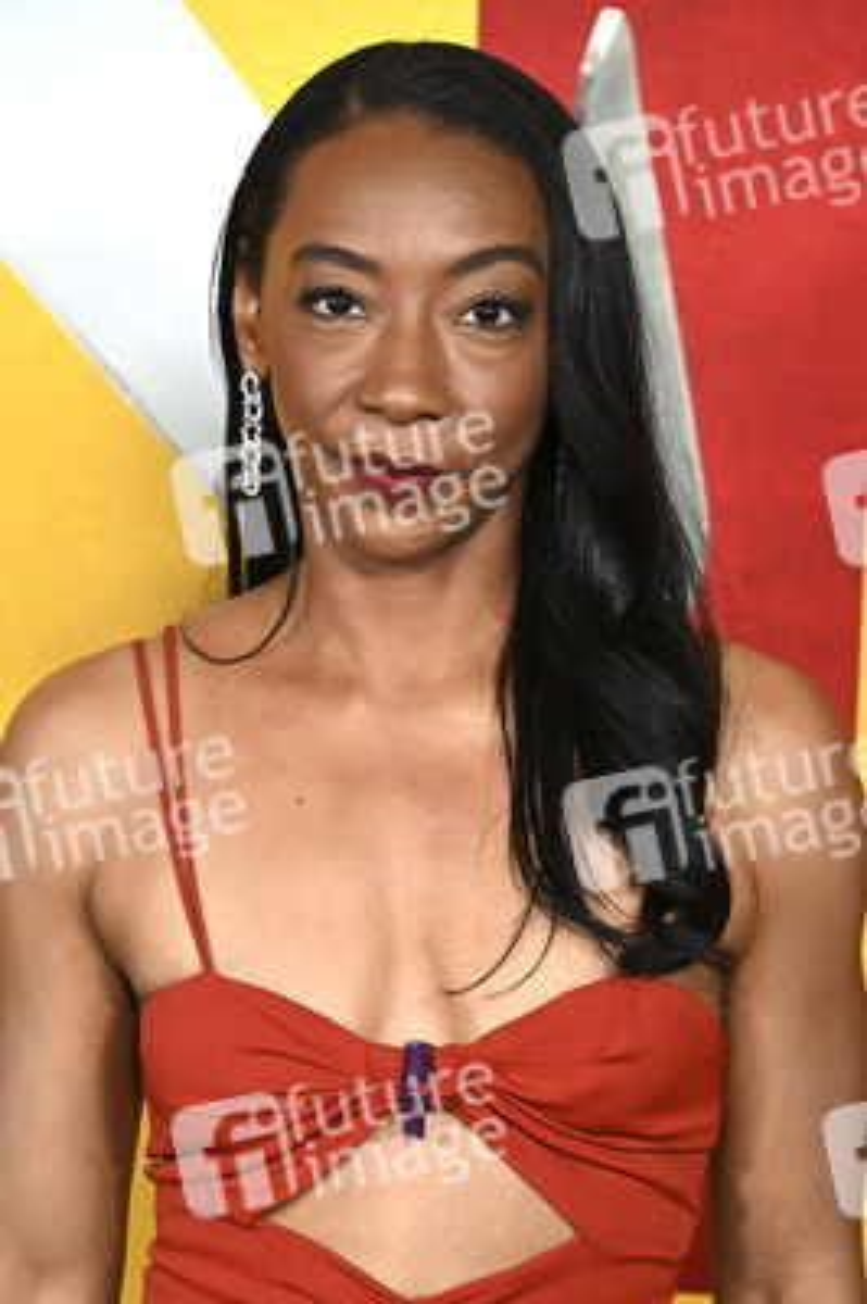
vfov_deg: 20.2
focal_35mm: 101
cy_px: 652
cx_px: 434
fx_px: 3655
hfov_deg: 13.5
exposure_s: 1/250
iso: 2000
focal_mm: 101
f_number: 6.3
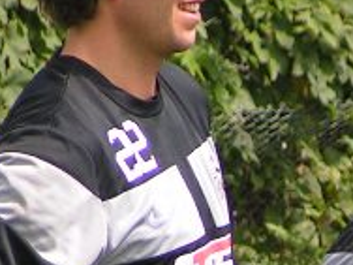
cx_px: 430
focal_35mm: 1206
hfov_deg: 1.6
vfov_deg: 1.2
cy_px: 397
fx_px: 12298
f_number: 3.5
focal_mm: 43.3
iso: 50
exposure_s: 1/640
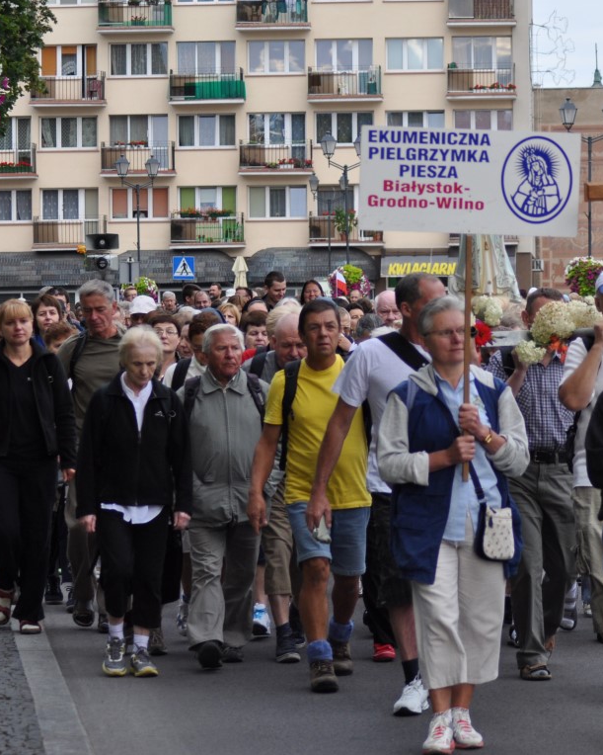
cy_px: 378
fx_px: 3325
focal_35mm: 149
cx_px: 467
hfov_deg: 10.3
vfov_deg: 12.9
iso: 400
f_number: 4.5
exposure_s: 1/320
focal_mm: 70
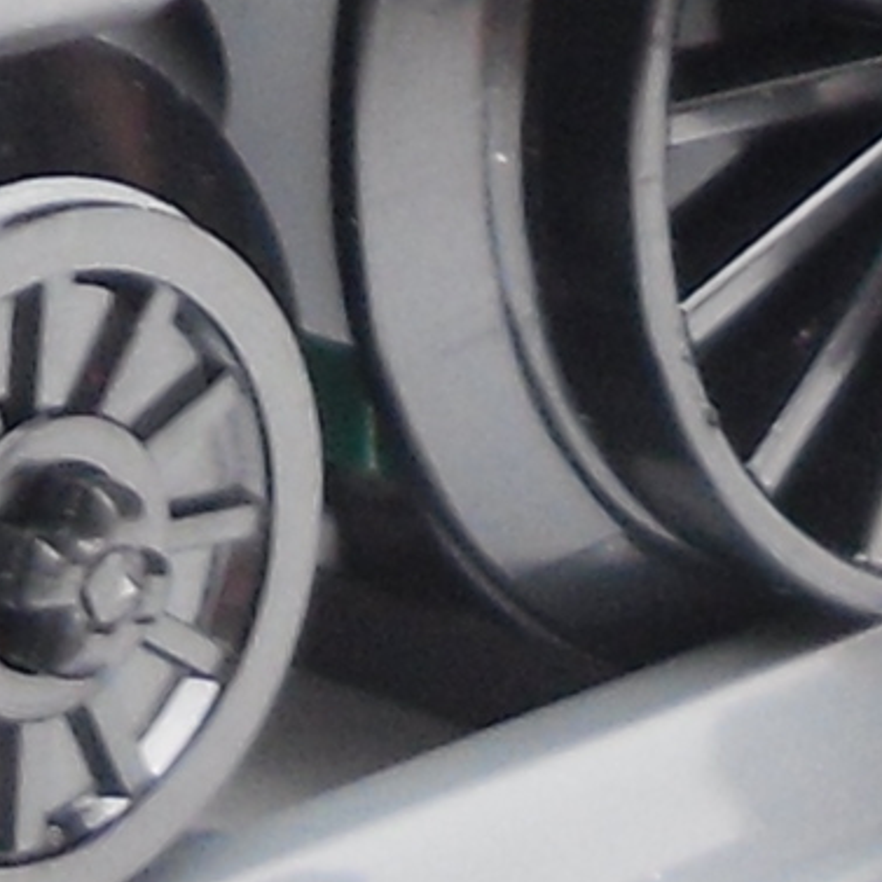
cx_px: 449
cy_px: -1165
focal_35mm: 291
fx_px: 8389
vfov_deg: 5.8
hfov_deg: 6.0
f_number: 2.8
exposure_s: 1/45
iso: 100
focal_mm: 6
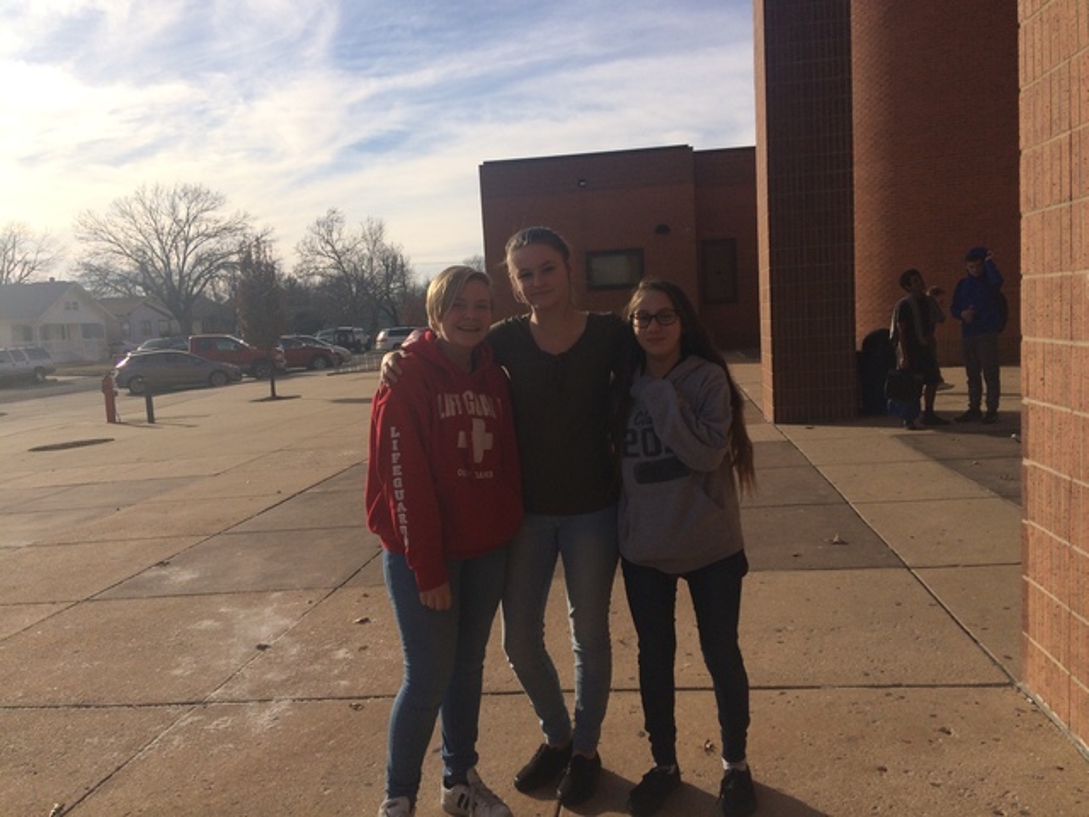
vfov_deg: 48.2
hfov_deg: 61.7
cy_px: 408
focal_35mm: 29
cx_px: 544
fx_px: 912
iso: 50
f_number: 2.2
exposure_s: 1/4115
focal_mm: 4.15
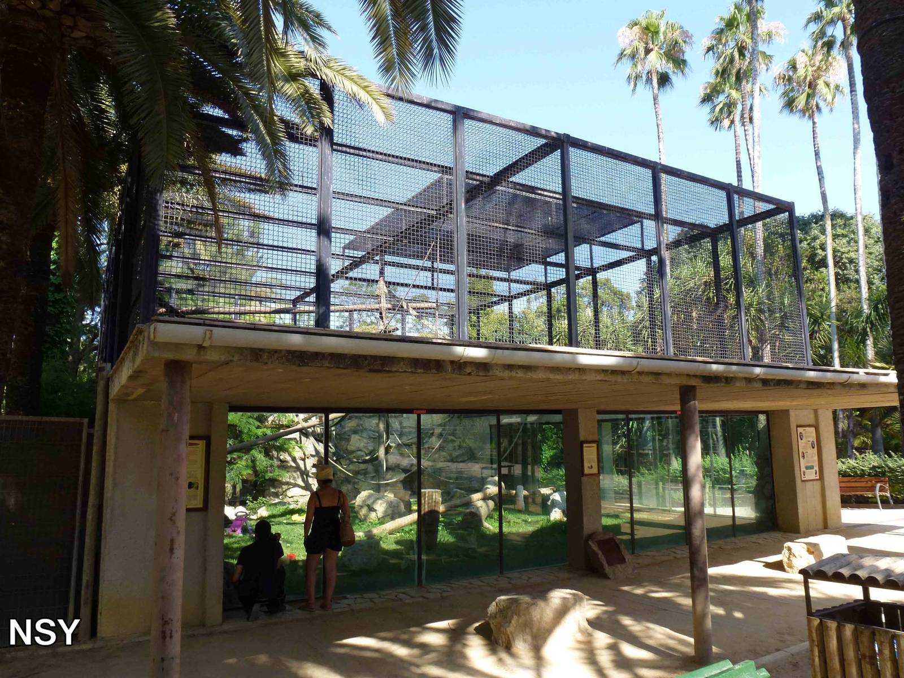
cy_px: 339
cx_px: 452
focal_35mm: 24
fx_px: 627
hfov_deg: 71.6
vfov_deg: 56.8
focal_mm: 4.3
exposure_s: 1/200
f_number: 4
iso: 100
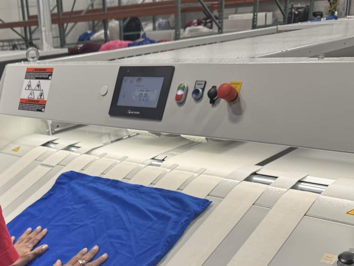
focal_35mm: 45
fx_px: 460
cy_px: 235
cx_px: 83
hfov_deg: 40.7
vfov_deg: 30.8
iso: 100
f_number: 1.78
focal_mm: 6.76
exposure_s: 1/120
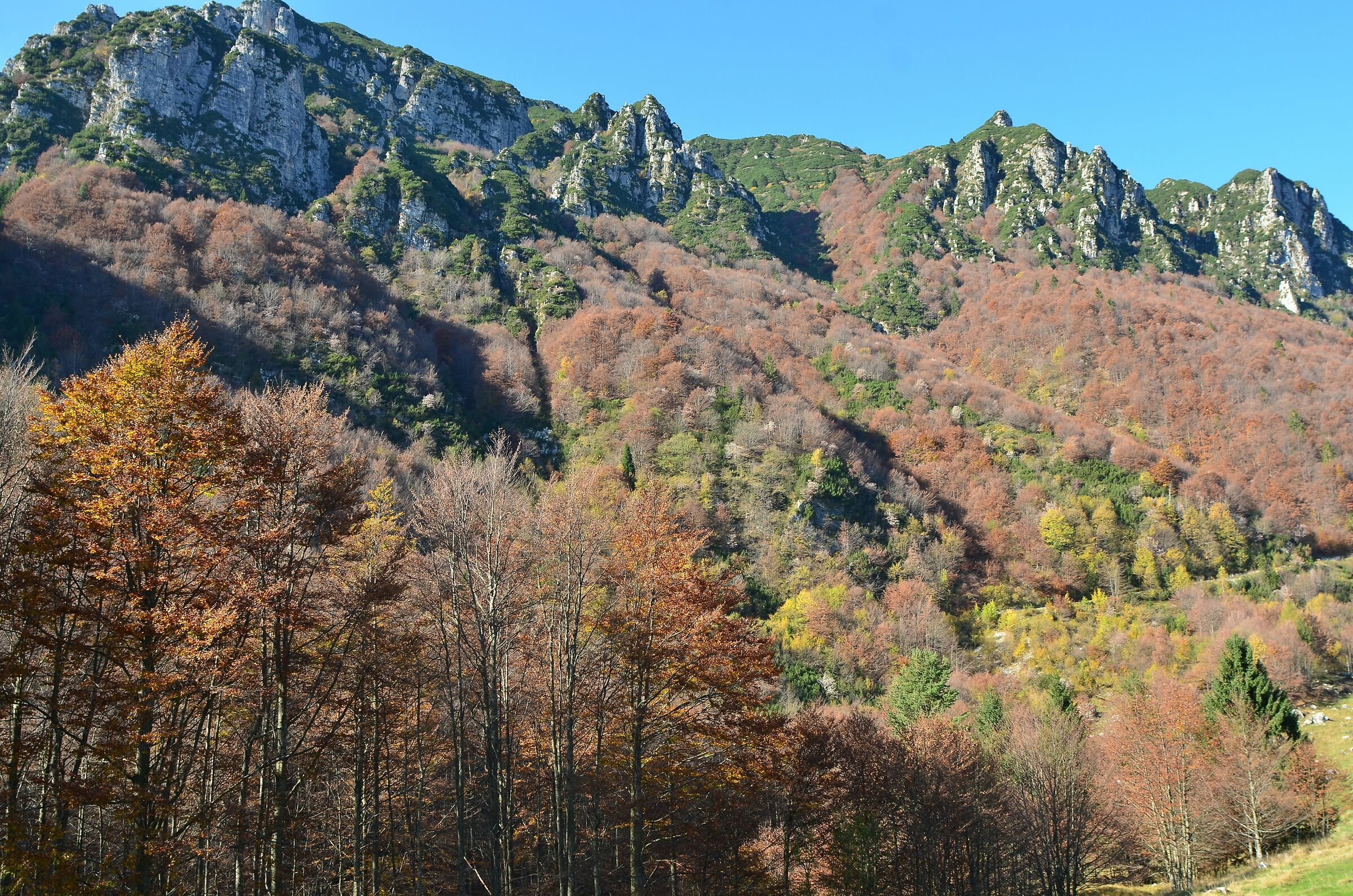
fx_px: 1125
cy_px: 448
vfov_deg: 43.4
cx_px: 676
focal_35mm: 30
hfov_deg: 62.0
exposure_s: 1/160
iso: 140
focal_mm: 20
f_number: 7.1
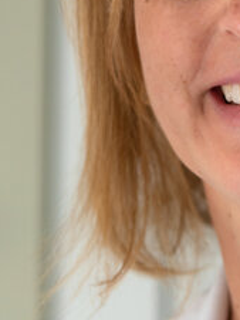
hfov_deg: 3.9
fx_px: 3537
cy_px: 172
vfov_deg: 5.2
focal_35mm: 383
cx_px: 253
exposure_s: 1/50
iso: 500
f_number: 4
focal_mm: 112
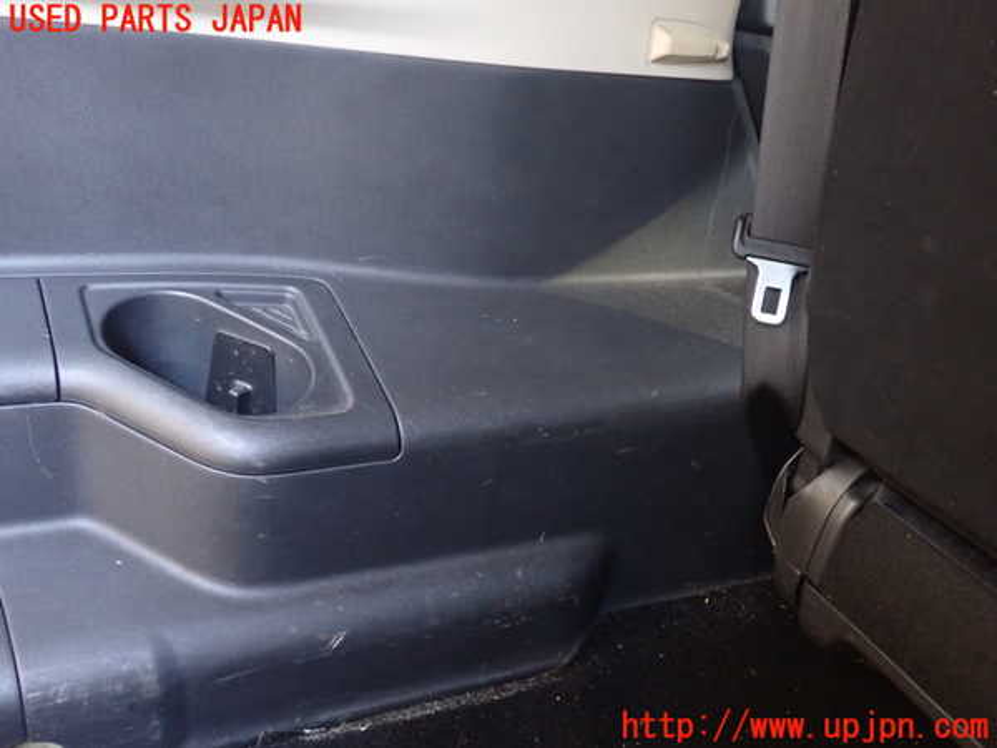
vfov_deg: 46.8
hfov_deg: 60.0
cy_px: 374
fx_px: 864
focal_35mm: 30
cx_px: 498
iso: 800
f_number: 2.3
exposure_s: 1/13
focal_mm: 5.4
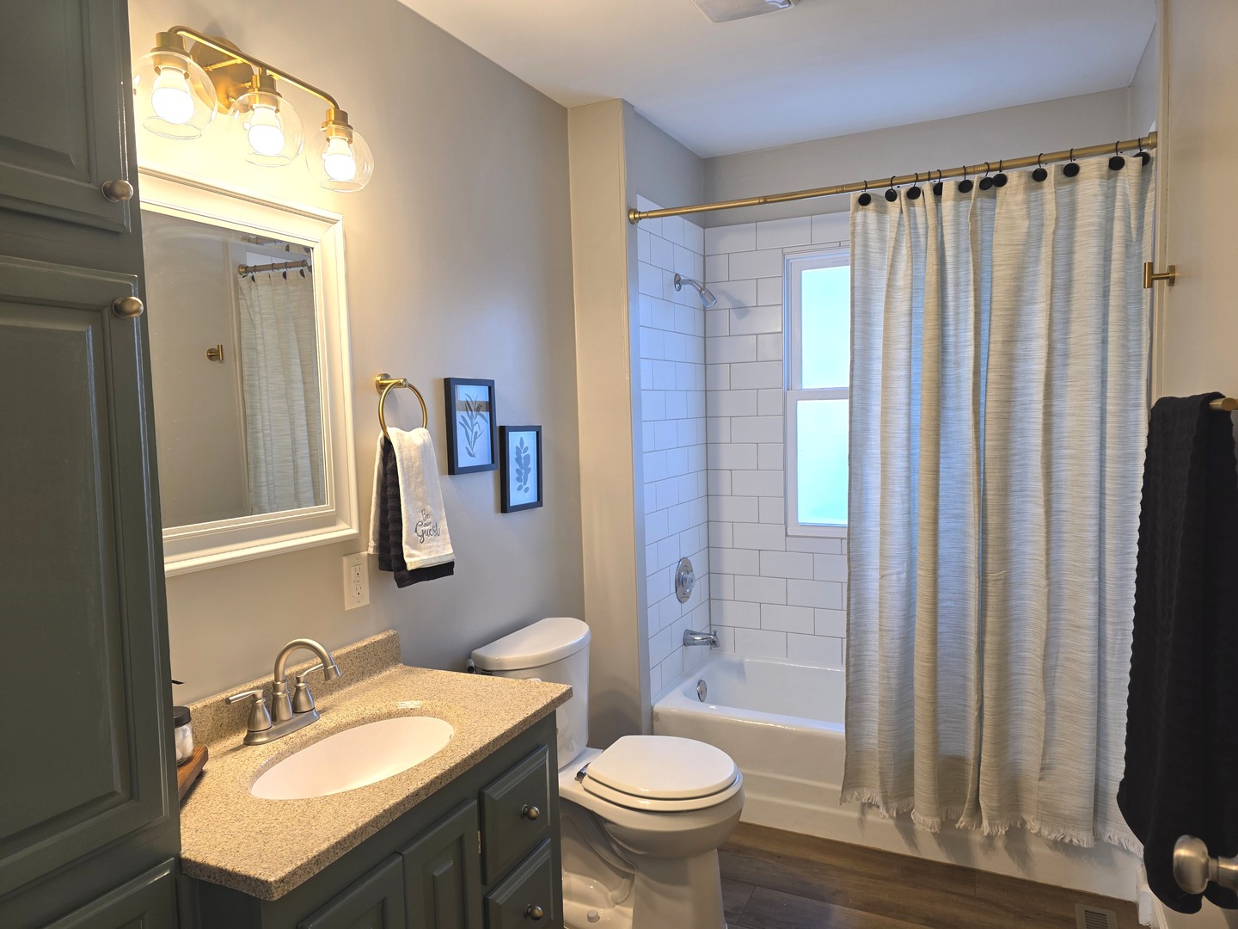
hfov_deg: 73.9
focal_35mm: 23
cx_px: 619
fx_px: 823
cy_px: 464
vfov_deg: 58.9
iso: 50
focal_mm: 6.3
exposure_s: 1/60
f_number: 1.7
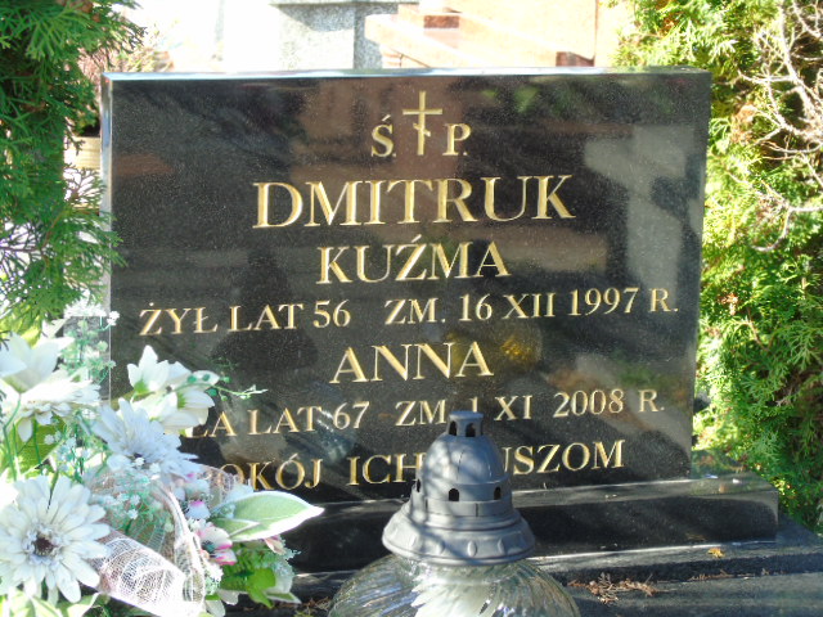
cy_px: 308
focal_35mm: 108
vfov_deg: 13.7
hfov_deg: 18.2
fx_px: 2568
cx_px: 412
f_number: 4.4
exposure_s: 1/80
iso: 100
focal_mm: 19
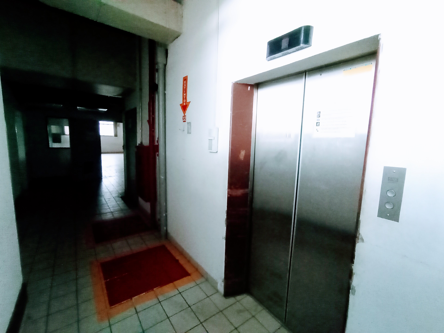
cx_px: 222
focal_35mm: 16
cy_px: 166
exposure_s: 1/15
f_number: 2.2
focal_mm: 1.65
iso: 1600
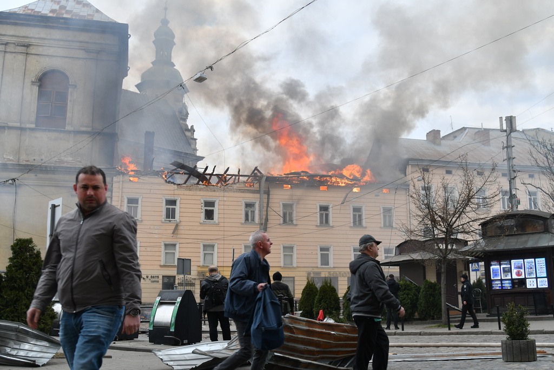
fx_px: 554
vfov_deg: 36.9
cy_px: 185
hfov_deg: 53.1
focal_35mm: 36
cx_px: 277
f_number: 4.5
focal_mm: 24
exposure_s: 1/200
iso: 100
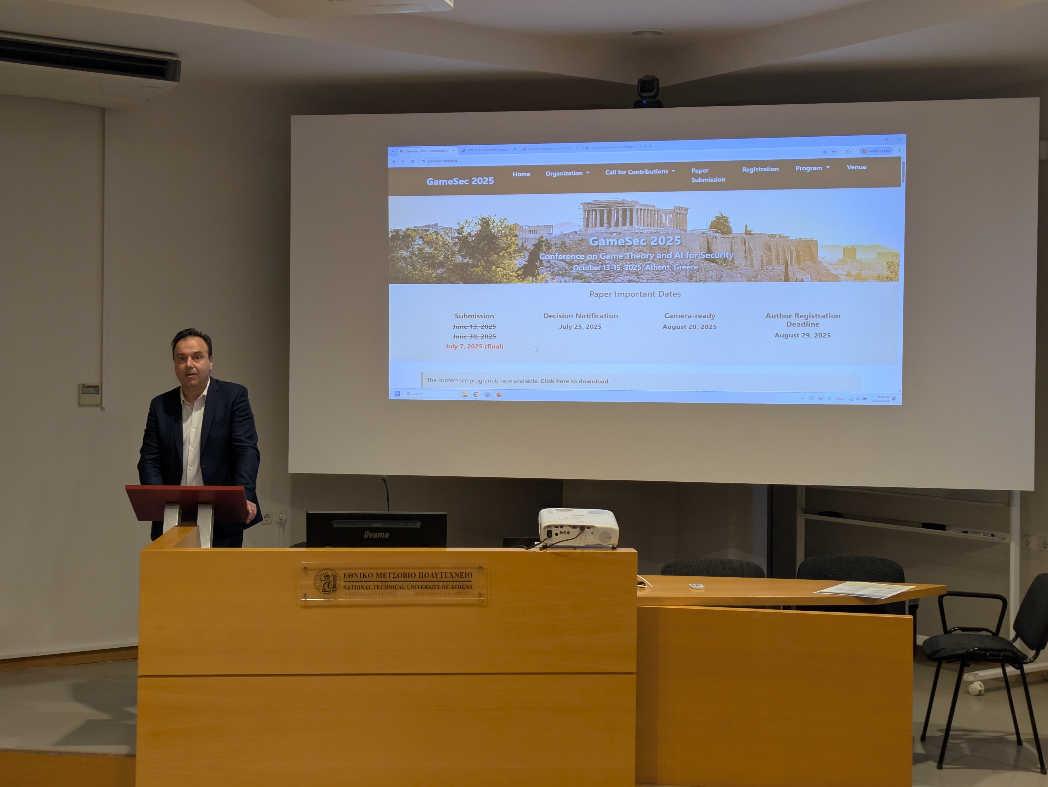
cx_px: 530
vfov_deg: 28.1
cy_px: 392
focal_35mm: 52
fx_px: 1575
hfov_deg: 36.8
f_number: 1.89
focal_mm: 5.43
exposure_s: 1/50
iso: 60
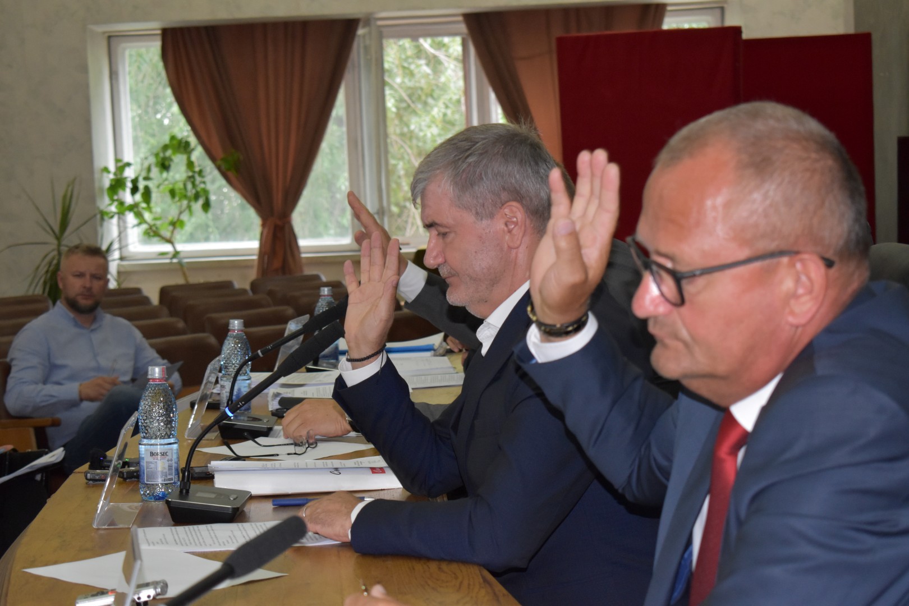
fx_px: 2083
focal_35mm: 82
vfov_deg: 16.6
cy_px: 303
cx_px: 454
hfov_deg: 24.6
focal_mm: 55
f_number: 5.6
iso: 1800
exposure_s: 1/60
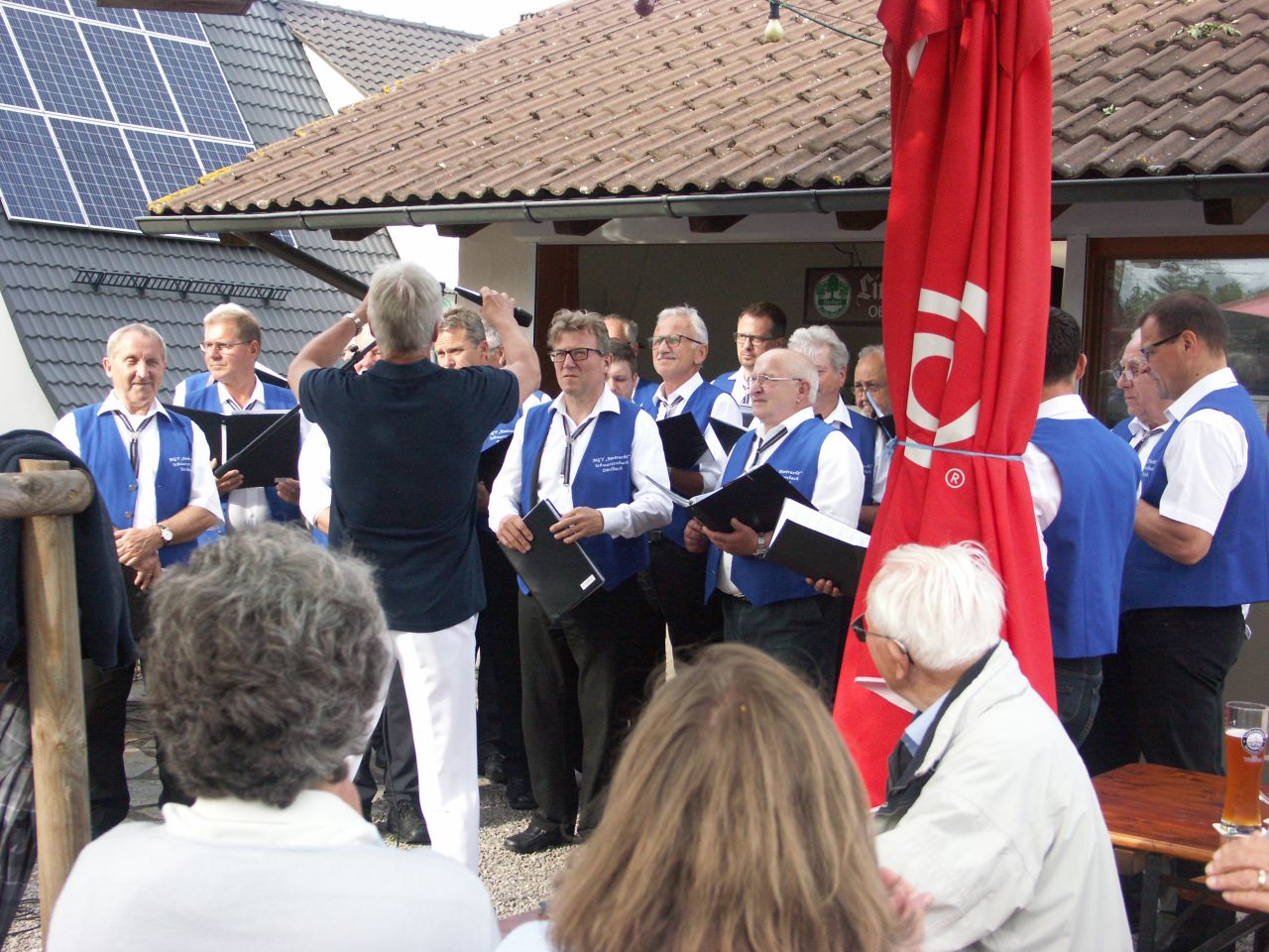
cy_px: 476
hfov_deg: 38.2
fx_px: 1833
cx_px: 634
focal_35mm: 50
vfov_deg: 29.1
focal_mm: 12.88
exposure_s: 1/500
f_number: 2.8
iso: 200
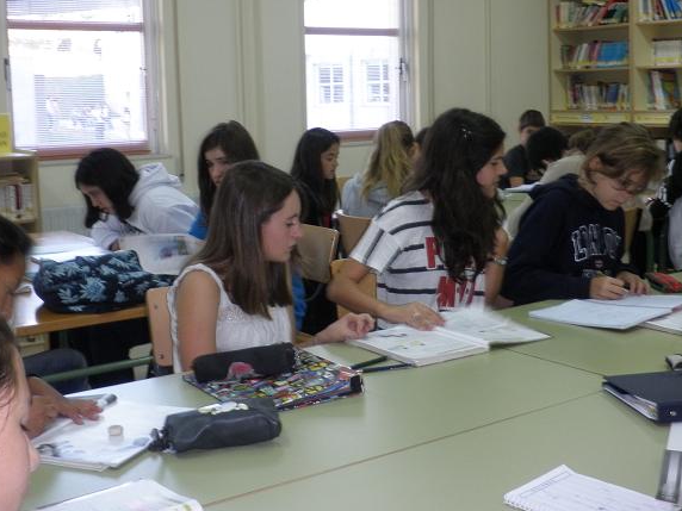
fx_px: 985
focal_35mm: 50
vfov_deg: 29.0
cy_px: 200
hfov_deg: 38.1
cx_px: 384
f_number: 3.5
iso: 160
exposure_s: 1/30
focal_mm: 6.3
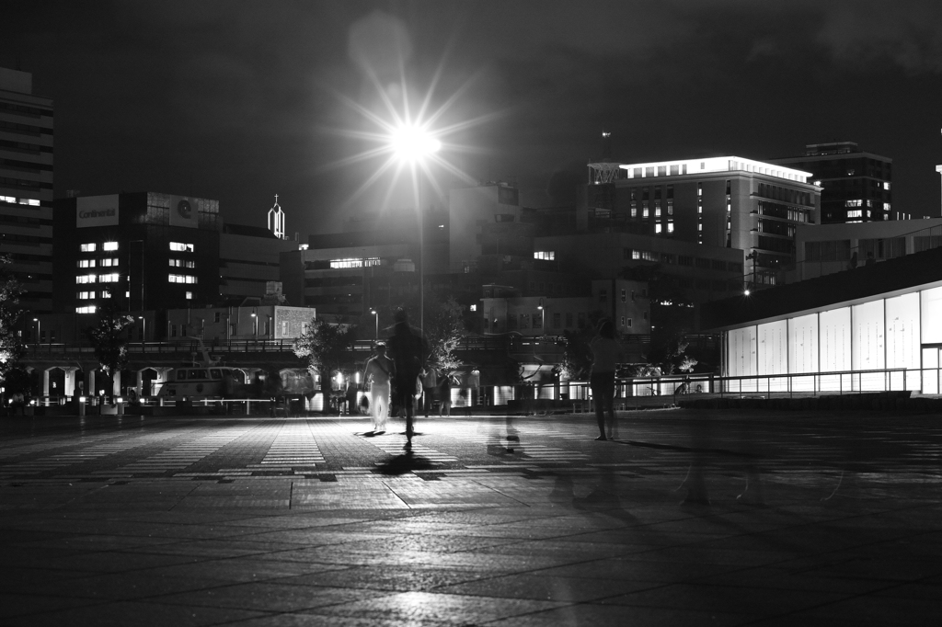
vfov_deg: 18.2
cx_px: 471
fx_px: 1962
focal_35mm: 75
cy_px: 314
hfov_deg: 27.0
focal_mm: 50
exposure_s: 1.6
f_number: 5.6
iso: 320
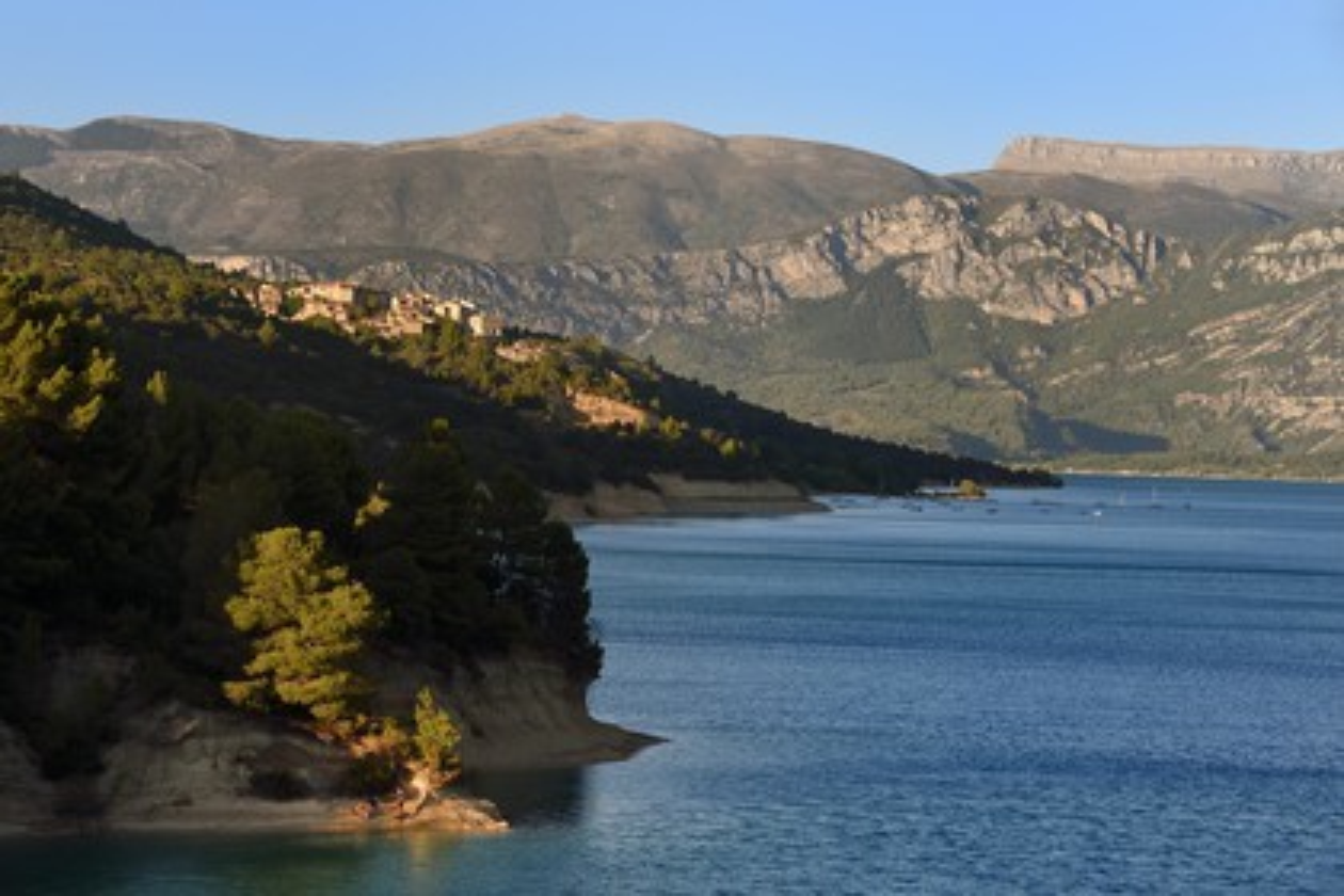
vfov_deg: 11.0
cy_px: 448
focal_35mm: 125
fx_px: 4666
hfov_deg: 16.4
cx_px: 672
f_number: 11
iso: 400
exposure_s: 1/200
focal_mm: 125
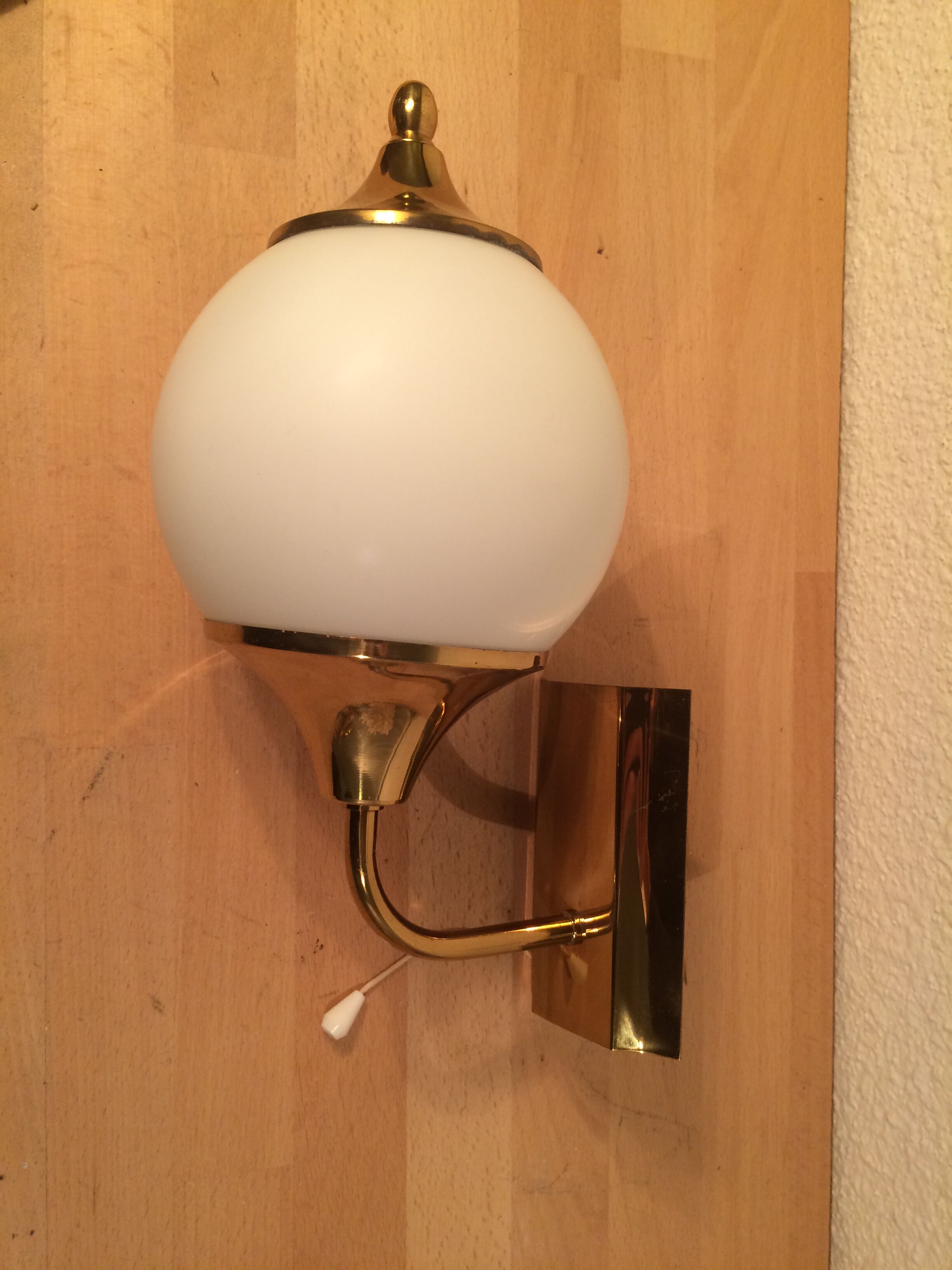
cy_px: 635
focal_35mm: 29
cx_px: 476
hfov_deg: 48.2
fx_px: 1063
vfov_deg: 61.7
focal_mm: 4.15
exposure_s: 1/33
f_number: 2.2
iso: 64
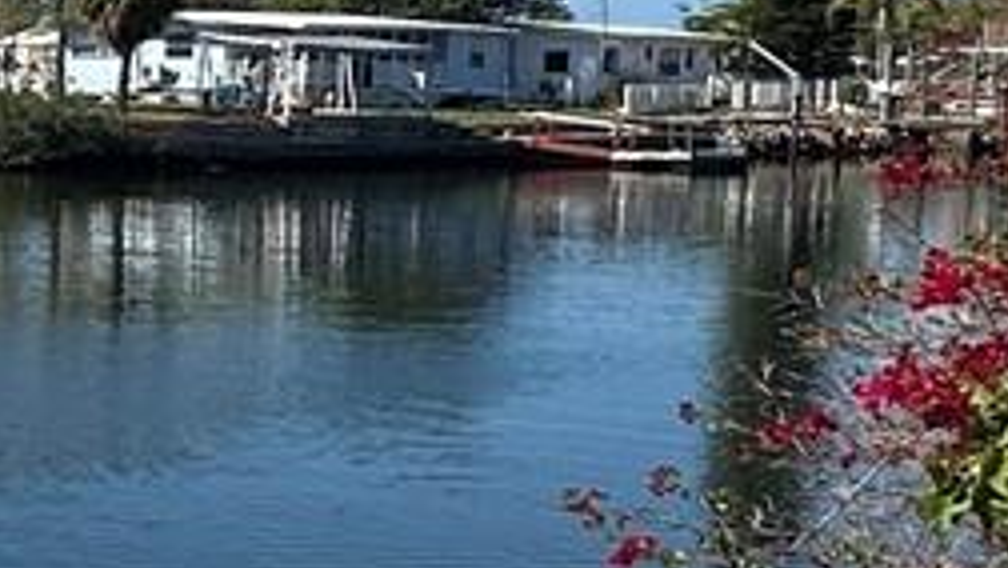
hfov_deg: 16.7
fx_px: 2594
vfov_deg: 12.5
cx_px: -1000
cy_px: 232
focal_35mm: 97
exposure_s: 1/1984
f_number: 2.2
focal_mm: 2.22
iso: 40
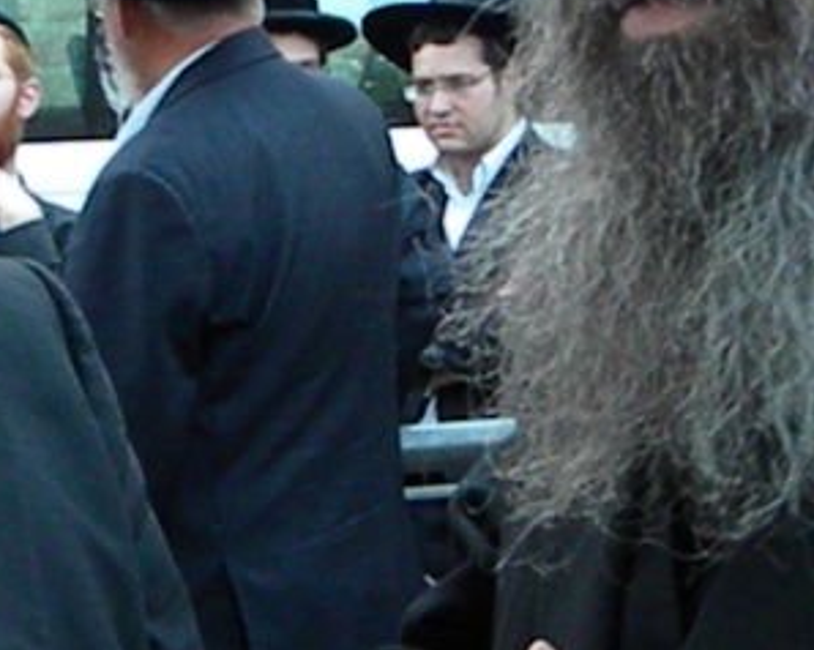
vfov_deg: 16.3
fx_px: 2263
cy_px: 262
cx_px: 511
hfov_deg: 20.3
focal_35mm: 94
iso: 720
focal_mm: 5
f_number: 3.5
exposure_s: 1/122
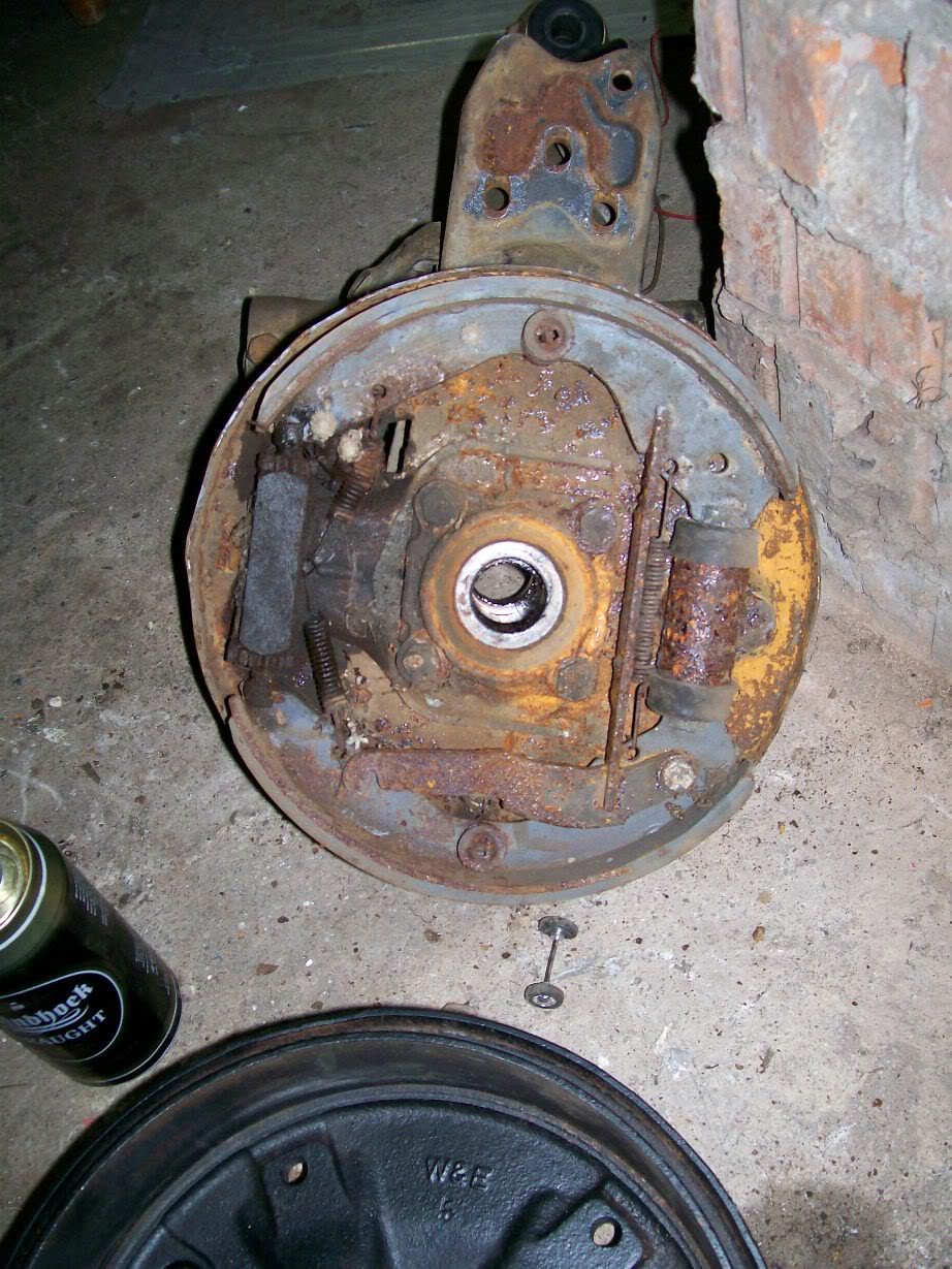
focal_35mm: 36
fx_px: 1320
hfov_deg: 39.7
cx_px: 476
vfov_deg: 51.4
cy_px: 634
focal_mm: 6
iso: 140
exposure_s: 1/64
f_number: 2.7
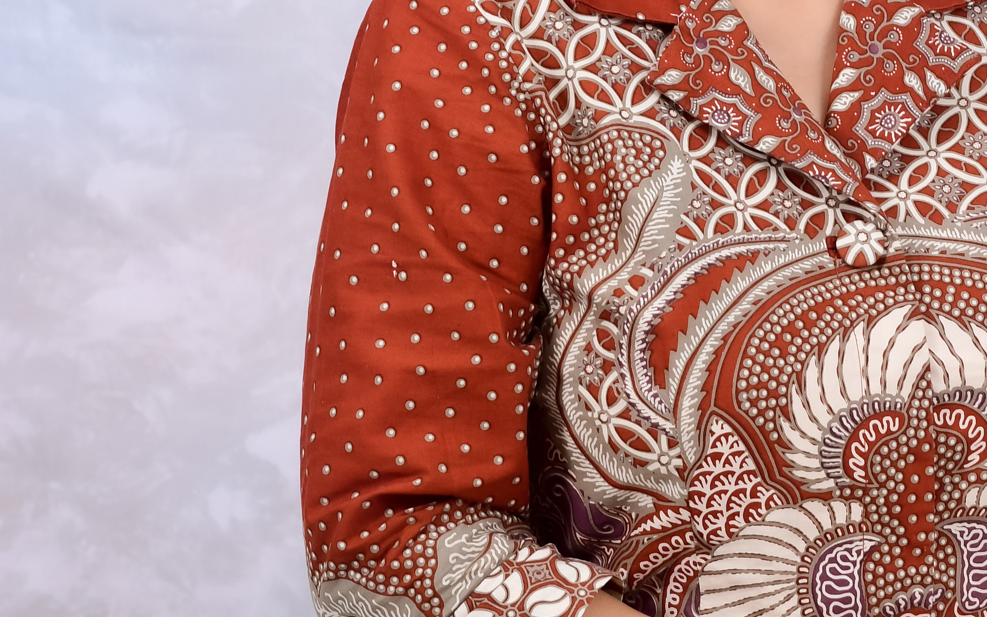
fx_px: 4815
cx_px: 720
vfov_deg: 7.3
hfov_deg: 11.7
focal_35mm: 179
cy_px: 360
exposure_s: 1/100
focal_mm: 50
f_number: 8
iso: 320
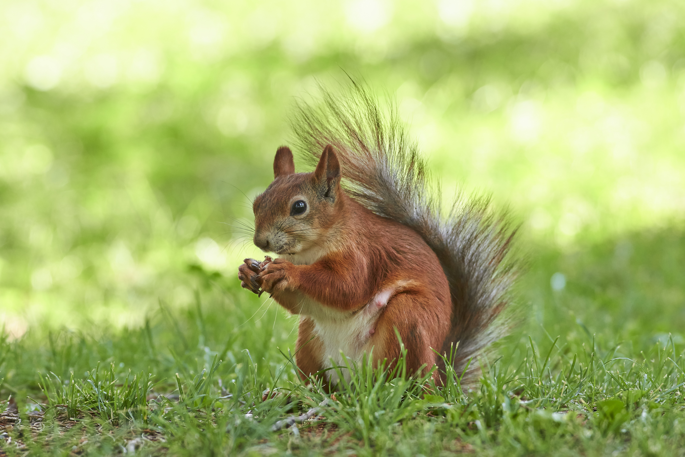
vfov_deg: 3.1
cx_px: 342
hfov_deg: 4.6
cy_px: 228
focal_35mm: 450
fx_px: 8562
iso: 640
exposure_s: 1/320
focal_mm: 300
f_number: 5
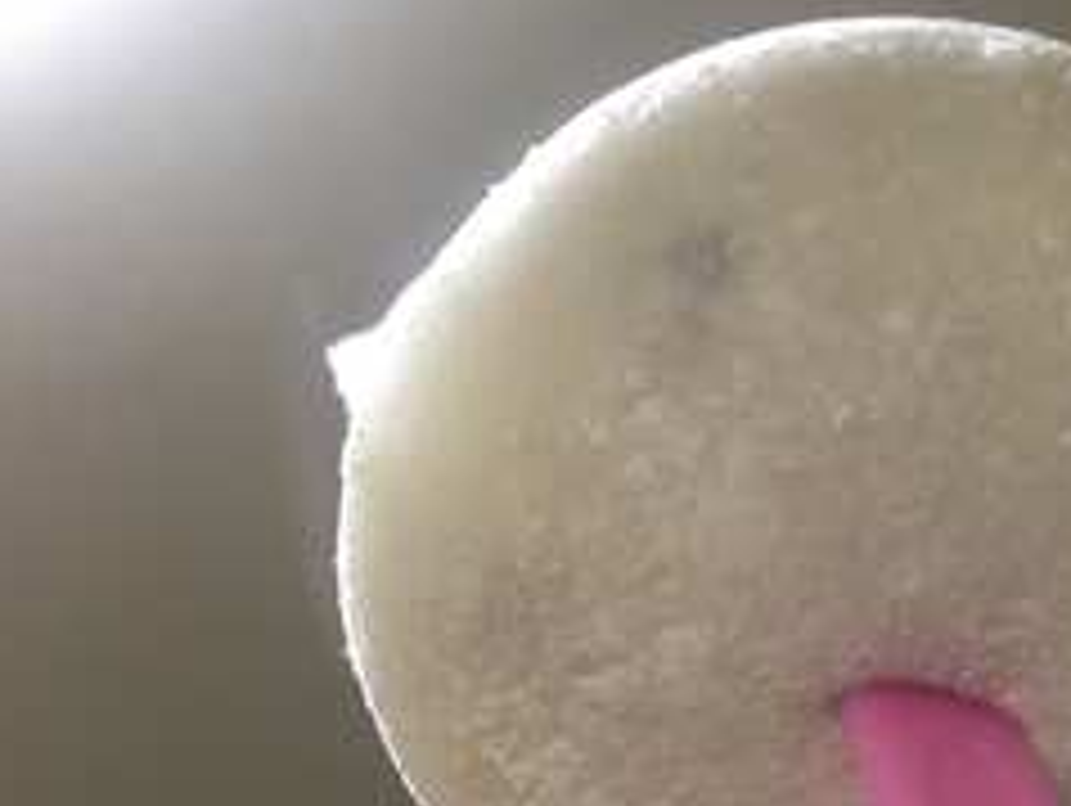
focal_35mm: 48
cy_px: 545
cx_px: 864
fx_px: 1487
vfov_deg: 30.1
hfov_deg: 38.1
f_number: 2.2
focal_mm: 4.15
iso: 125
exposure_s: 1/30
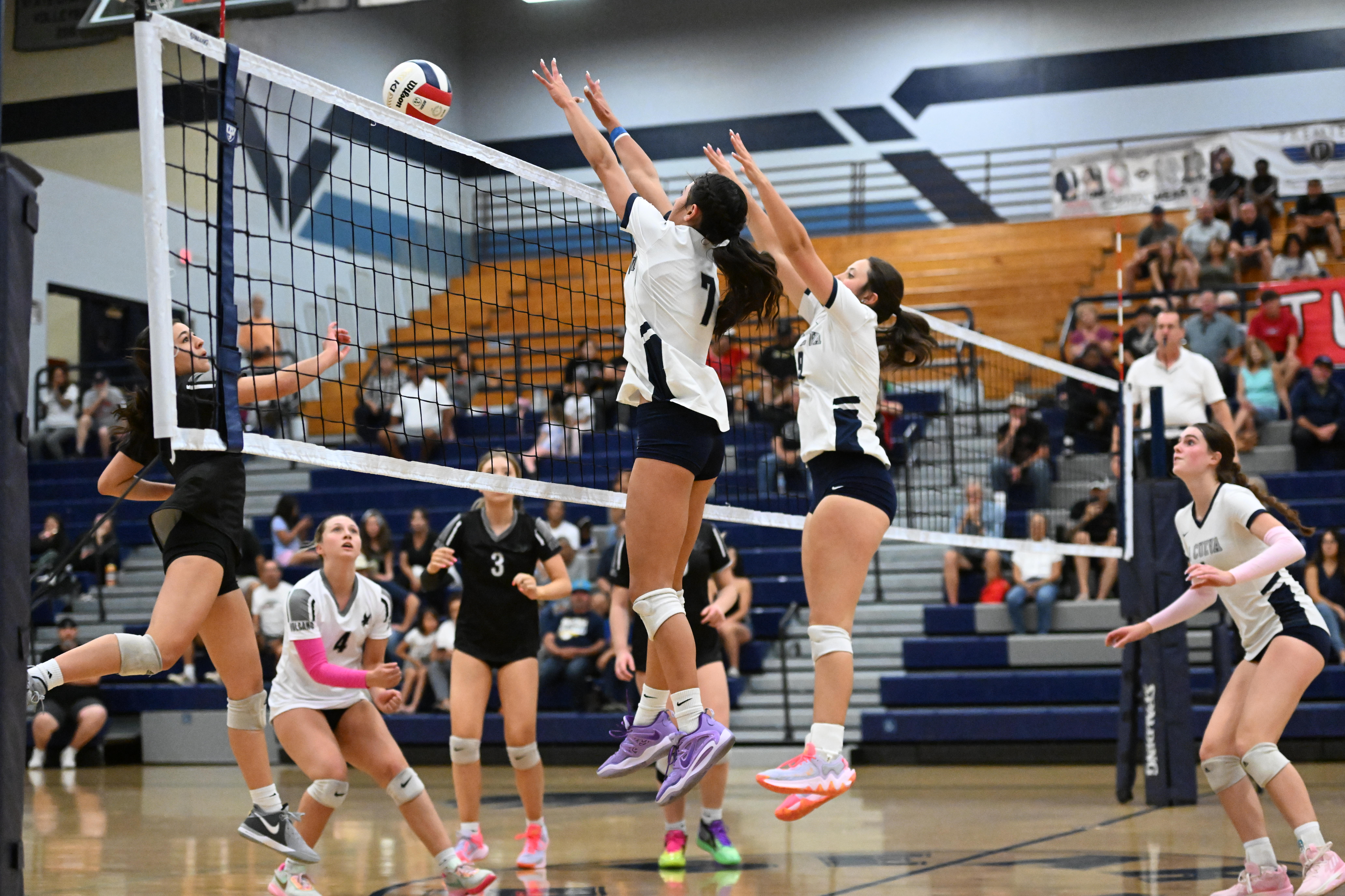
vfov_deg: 19.5
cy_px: 448
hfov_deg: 28.8
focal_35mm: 70
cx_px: 672
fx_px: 2615
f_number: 2.8
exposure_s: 1/1000
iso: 11400
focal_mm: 70
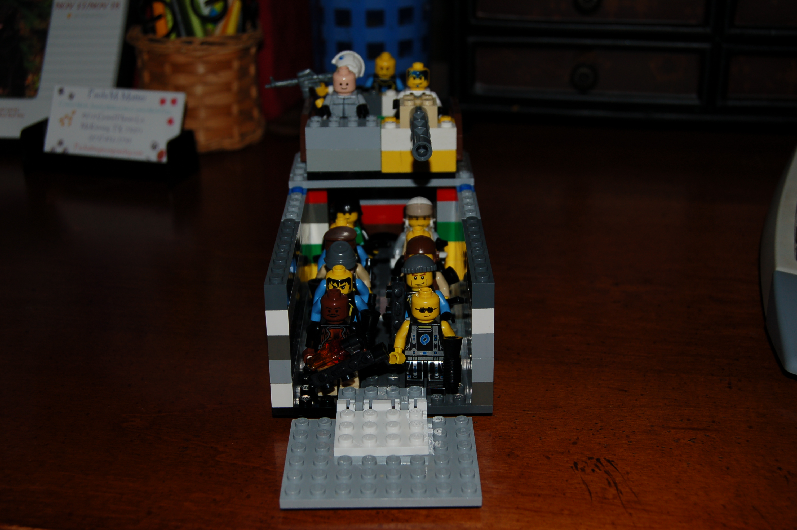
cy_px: 265
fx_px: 1062
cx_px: 398
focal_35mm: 48
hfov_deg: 41.1
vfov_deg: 28.0
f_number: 5.6
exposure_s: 1/125
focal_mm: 32
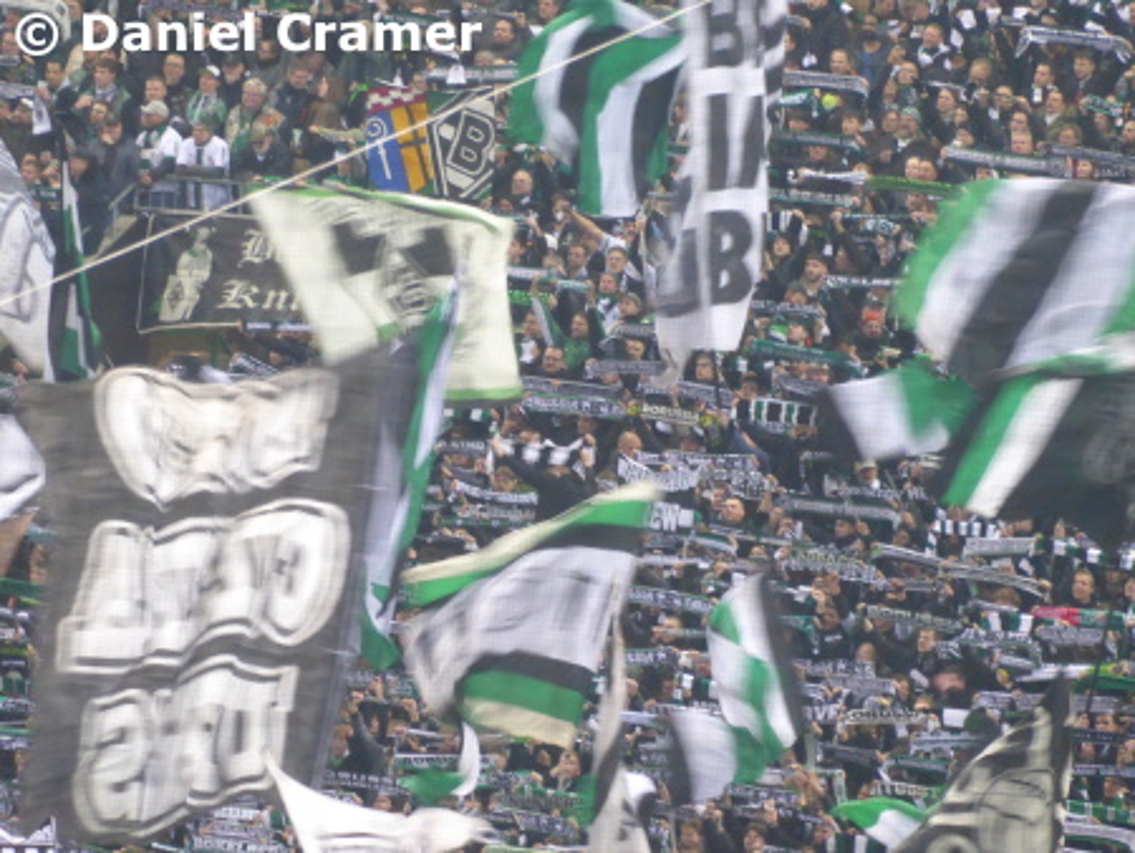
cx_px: 568
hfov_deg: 3.5
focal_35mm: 568
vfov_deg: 2.6
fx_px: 18634
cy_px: 426
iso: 640
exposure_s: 1/15
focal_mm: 101.7
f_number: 6.1
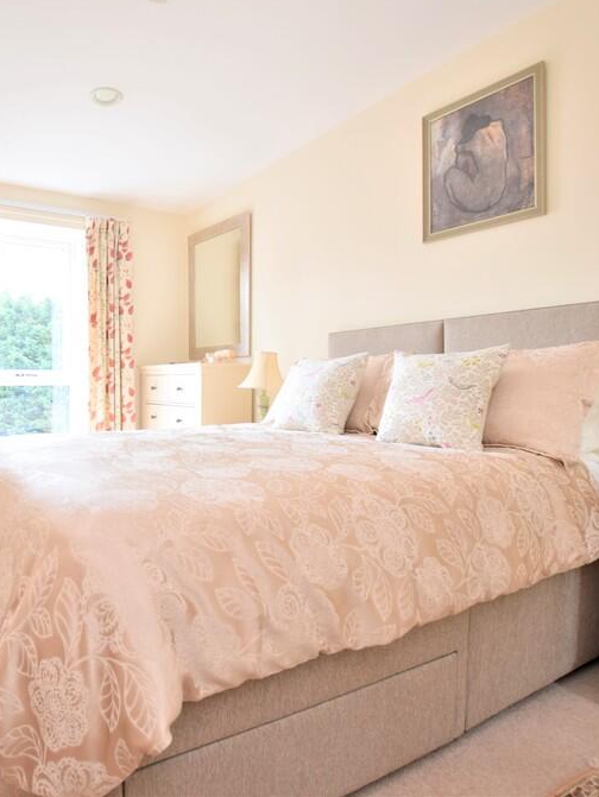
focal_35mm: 22
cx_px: 157
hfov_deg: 58.3
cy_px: 393
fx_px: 507
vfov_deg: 76.4
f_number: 3.5
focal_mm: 10
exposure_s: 1/200
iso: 800
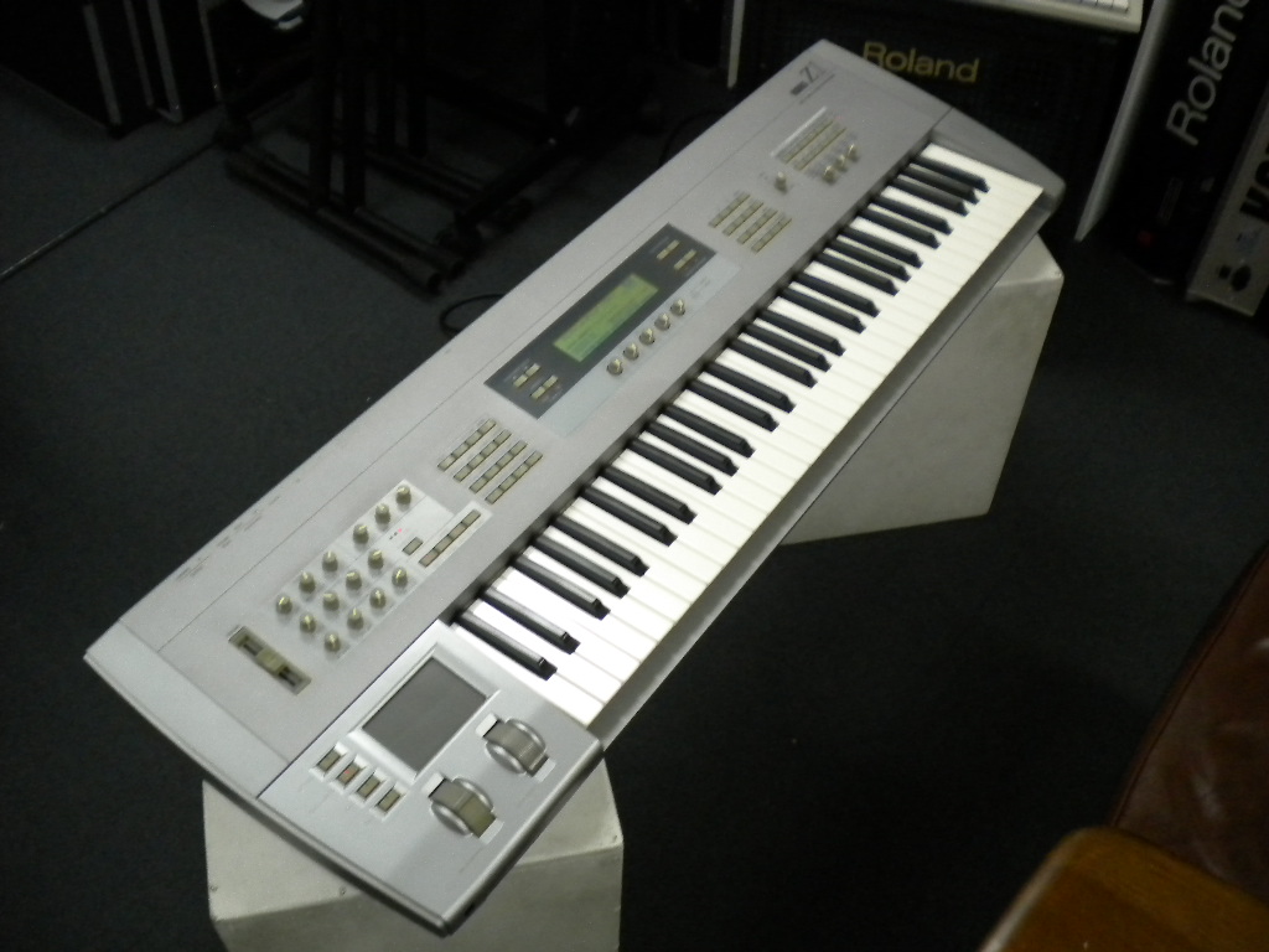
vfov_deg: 40.7
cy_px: 476
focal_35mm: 35
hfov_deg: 52.6
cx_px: 634
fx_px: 1283
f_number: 3.1
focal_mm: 6.3
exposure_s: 1/35
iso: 400
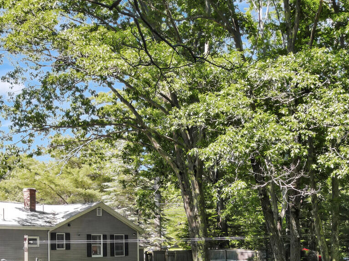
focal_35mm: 50
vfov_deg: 27.6
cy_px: 255
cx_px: 240
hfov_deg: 37.7
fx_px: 504
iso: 200
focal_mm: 4.5
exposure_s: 1/200
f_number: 2.8
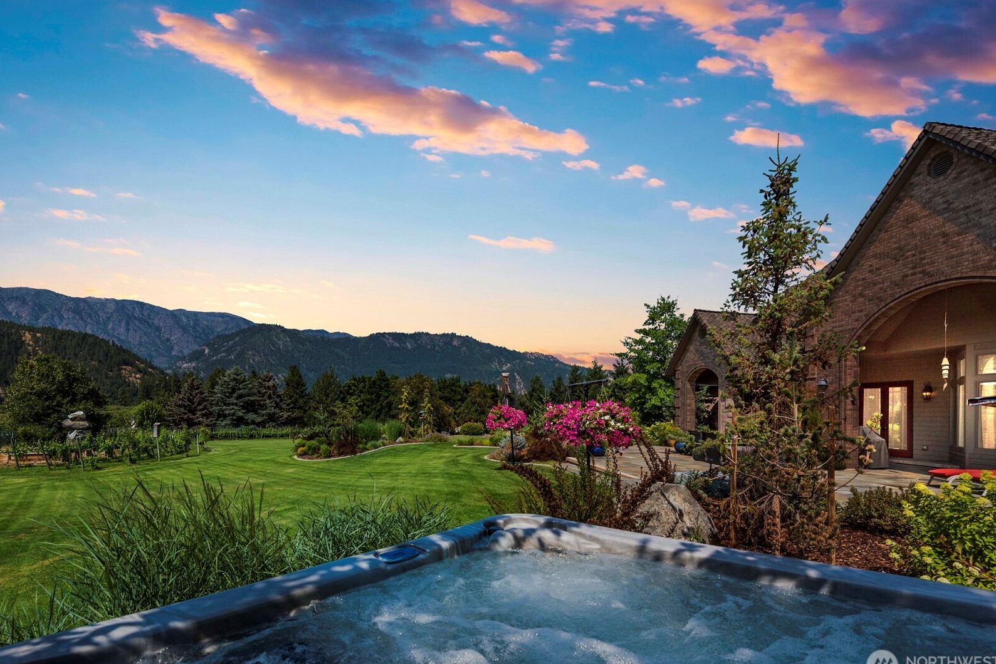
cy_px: 335
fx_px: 443
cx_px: 488
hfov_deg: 96.7
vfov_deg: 73.8
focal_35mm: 16
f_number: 8
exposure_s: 1/2000
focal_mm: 15
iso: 100
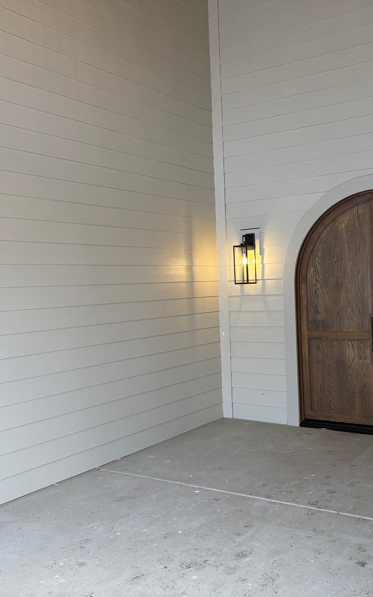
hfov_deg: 34.2
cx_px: 236
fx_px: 602
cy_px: 298
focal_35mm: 37
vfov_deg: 52.8
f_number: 1.6
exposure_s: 1/156
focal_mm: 5.96
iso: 80
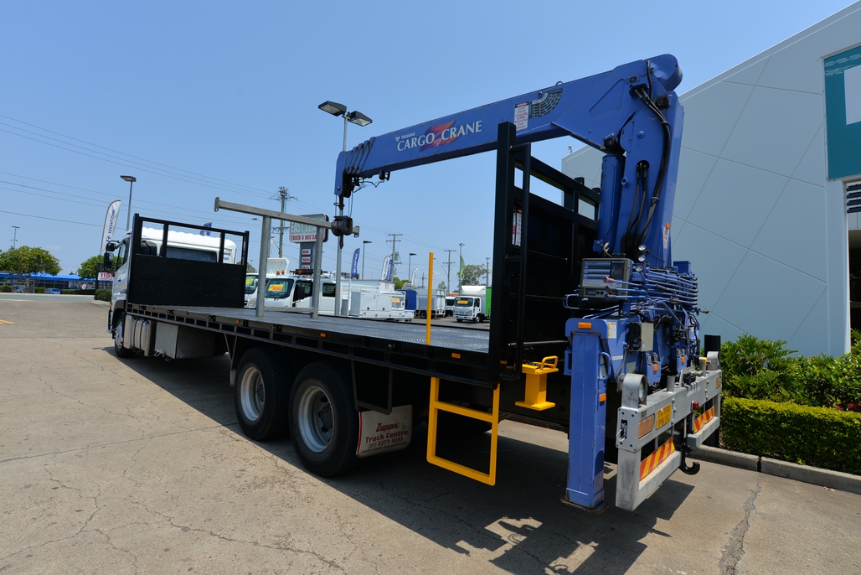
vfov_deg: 67.4
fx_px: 431
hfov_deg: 90.0
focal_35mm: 18
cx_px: 430
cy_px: 288
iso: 100
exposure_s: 1/250
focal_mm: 18
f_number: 8
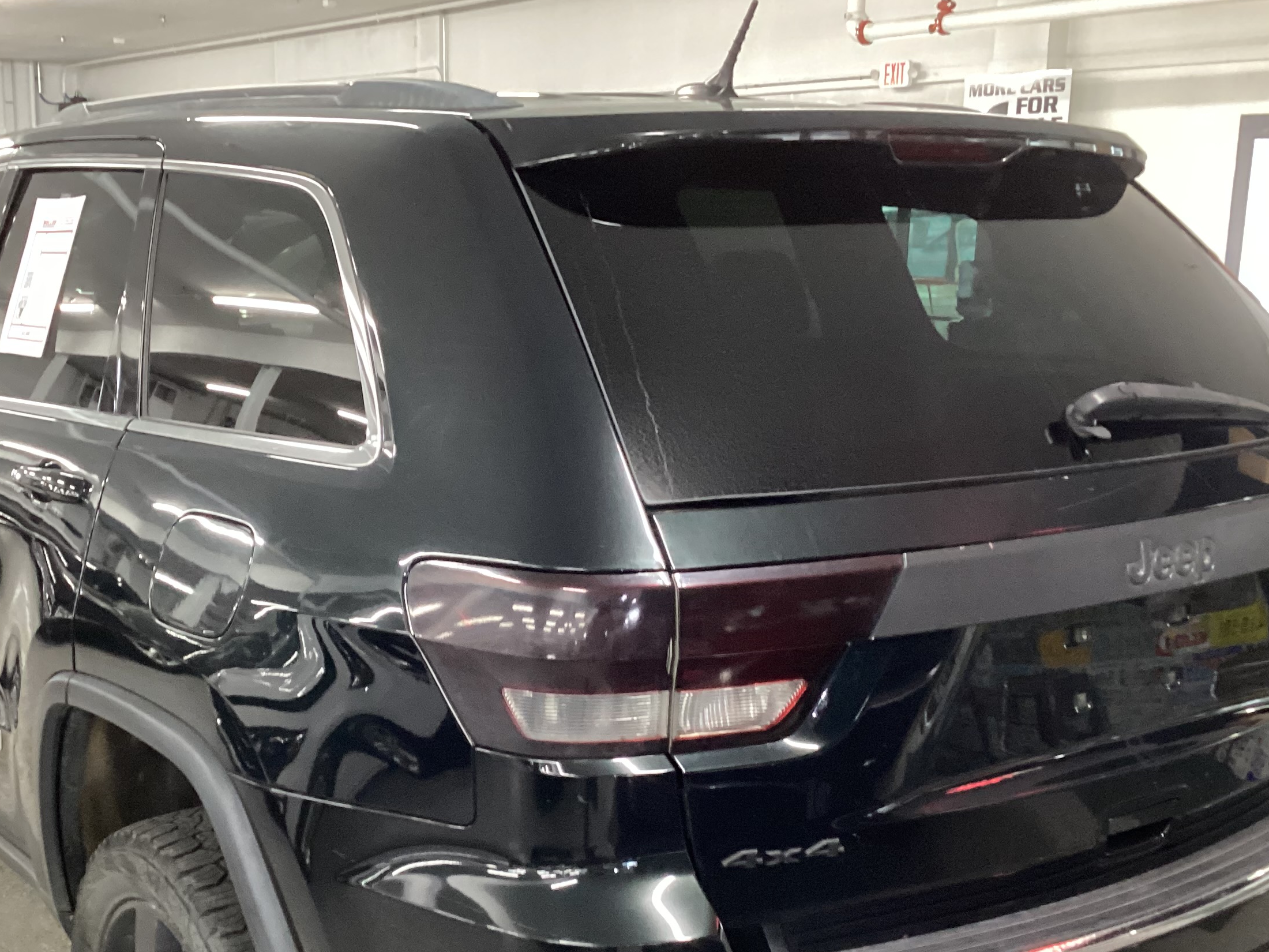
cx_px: 546
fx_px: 1686
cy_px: 628
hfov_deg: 41.1
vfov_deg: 31.3
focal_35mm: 46
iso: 400
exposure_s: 1/30
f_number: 2.4
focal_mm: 3.3
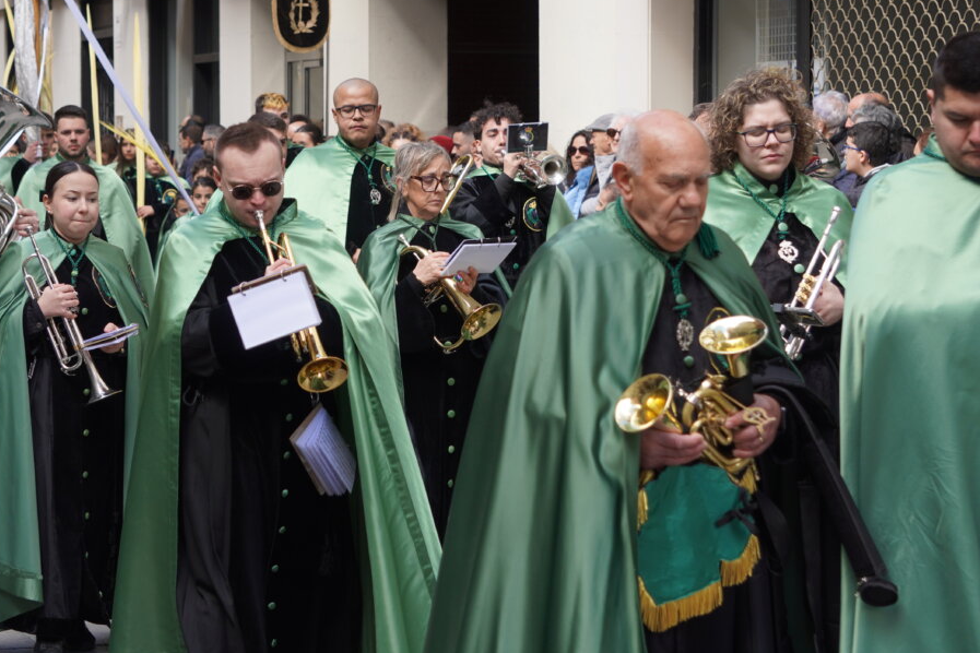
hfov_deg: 17.4
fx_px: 3204
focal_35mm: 118
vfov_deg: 11.6
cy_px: 240
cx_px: 438
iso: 125
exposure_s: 1/160
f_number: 4.5
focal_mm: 55
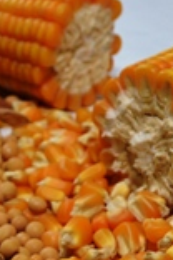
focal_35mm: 111
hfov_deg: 11.9
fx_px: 800
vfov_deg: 17.5
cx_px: -72
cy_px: 313
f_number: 7.1
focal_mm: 18
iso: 100
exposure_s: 1/30
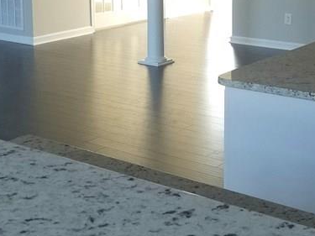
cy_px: 10
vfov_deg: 20.2
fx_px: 646
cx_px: 205
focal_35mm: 71
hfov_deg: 27.3
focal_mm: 4.2
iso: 80
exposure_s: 1/50
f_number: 1.7
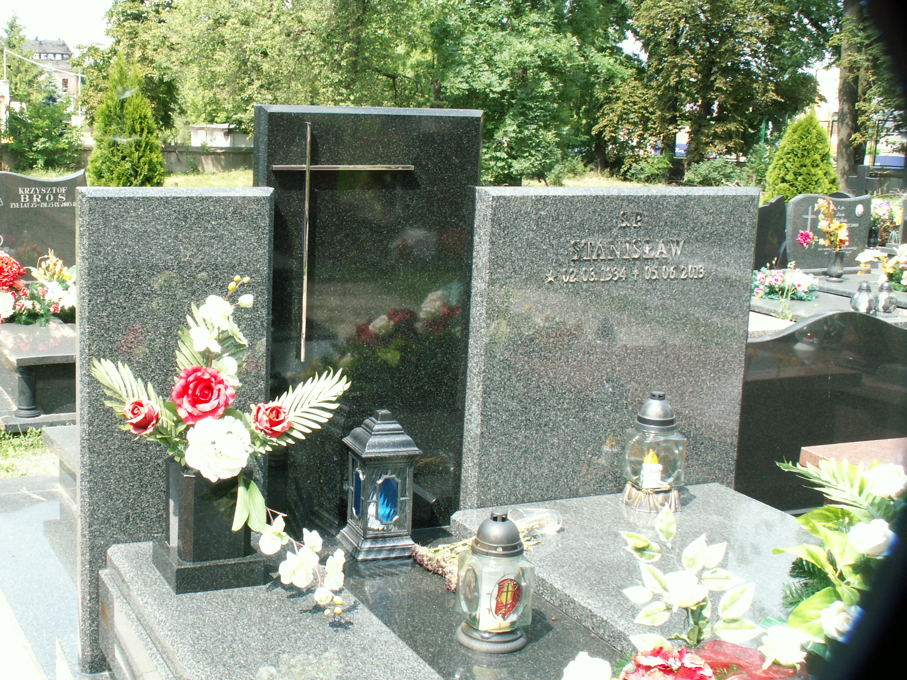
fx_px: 1231
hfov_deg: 40.4
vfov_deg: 30.9
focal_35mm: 47
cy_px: 340
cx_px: 454
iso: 50
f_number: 7.1
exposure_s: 1/50
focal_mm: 7.86
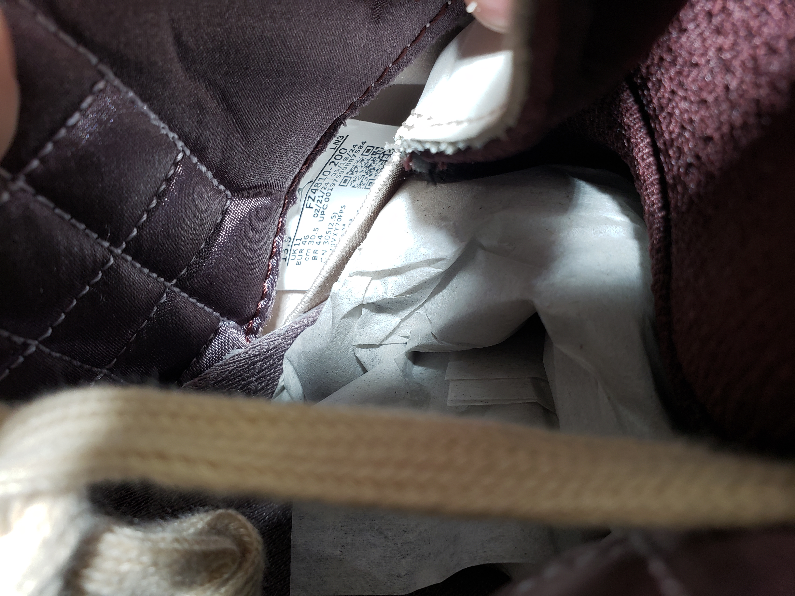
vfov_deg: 53.1
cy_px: 298
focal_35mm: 26
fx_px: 597
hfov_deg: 67.3
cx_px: 398
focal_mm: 4.3
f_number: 2.4
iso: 125
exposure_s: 1/50
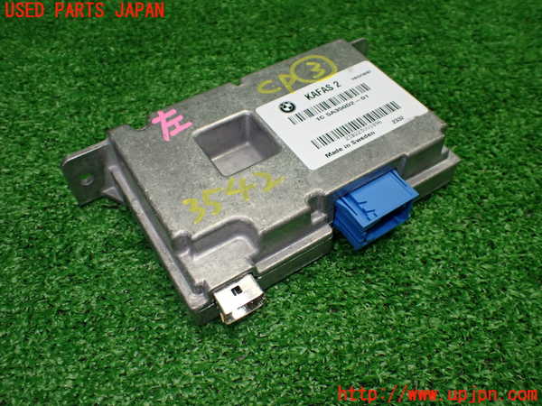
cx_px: 271
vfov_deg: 46.8
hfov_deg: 60.0
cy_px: 203
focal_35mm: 30
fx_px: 470
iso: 200
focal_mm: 5.4
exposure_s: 1/125
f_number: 2.3
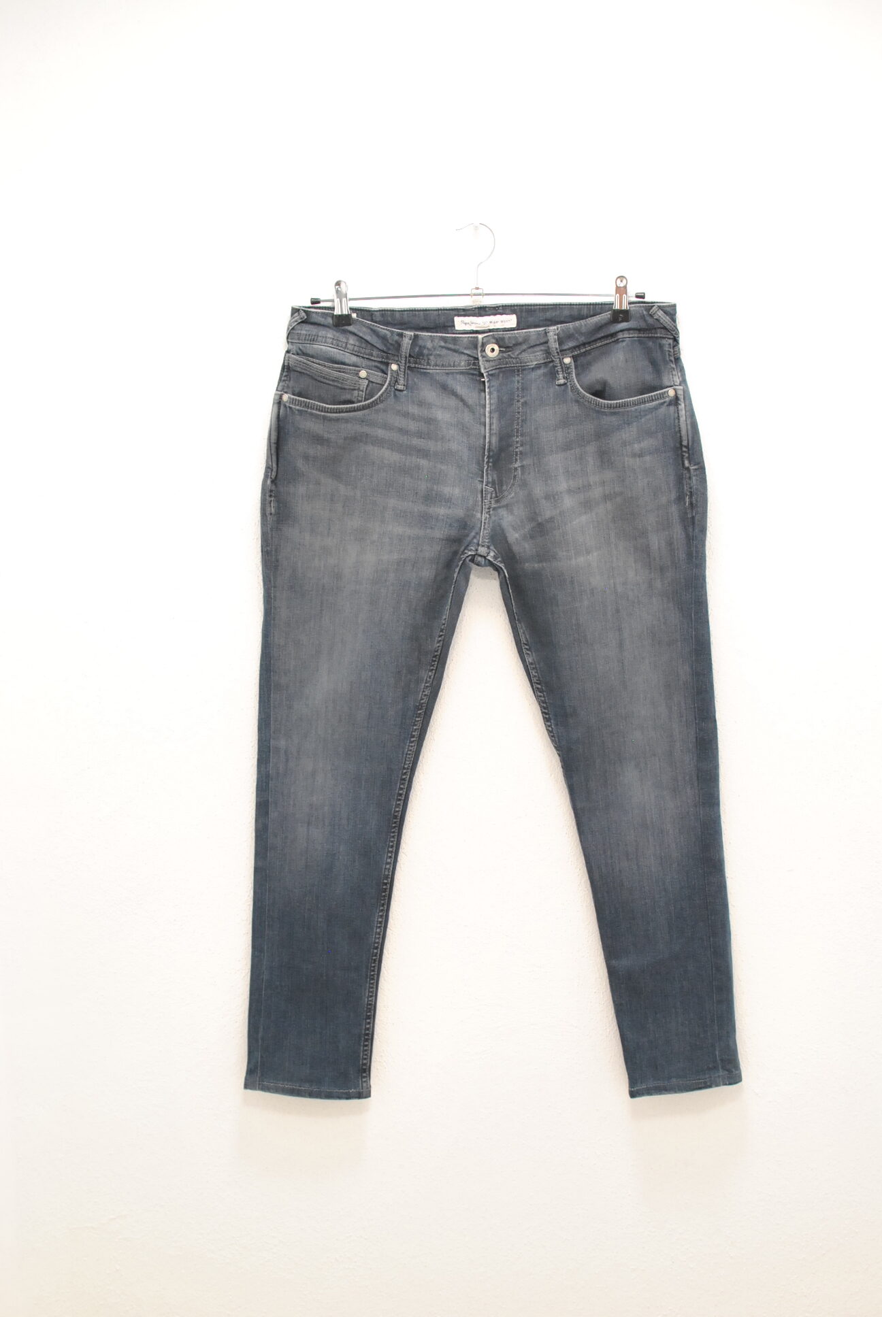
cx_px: 441
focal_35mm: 52
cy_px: 658
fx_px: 1924
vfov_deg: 37.8
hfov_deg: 25.8
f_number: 4
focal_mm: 35
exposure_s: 1/80
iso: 800
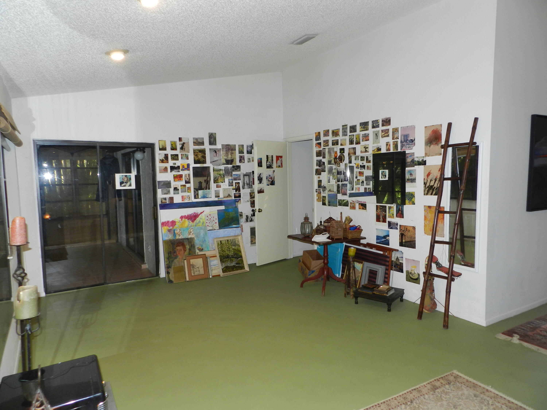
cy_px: 205
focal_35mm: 23
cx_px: 274
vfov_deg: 58.9
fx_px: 363
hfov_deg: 73.9
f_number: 3.4
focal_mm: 4
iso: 200
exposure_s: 1/30
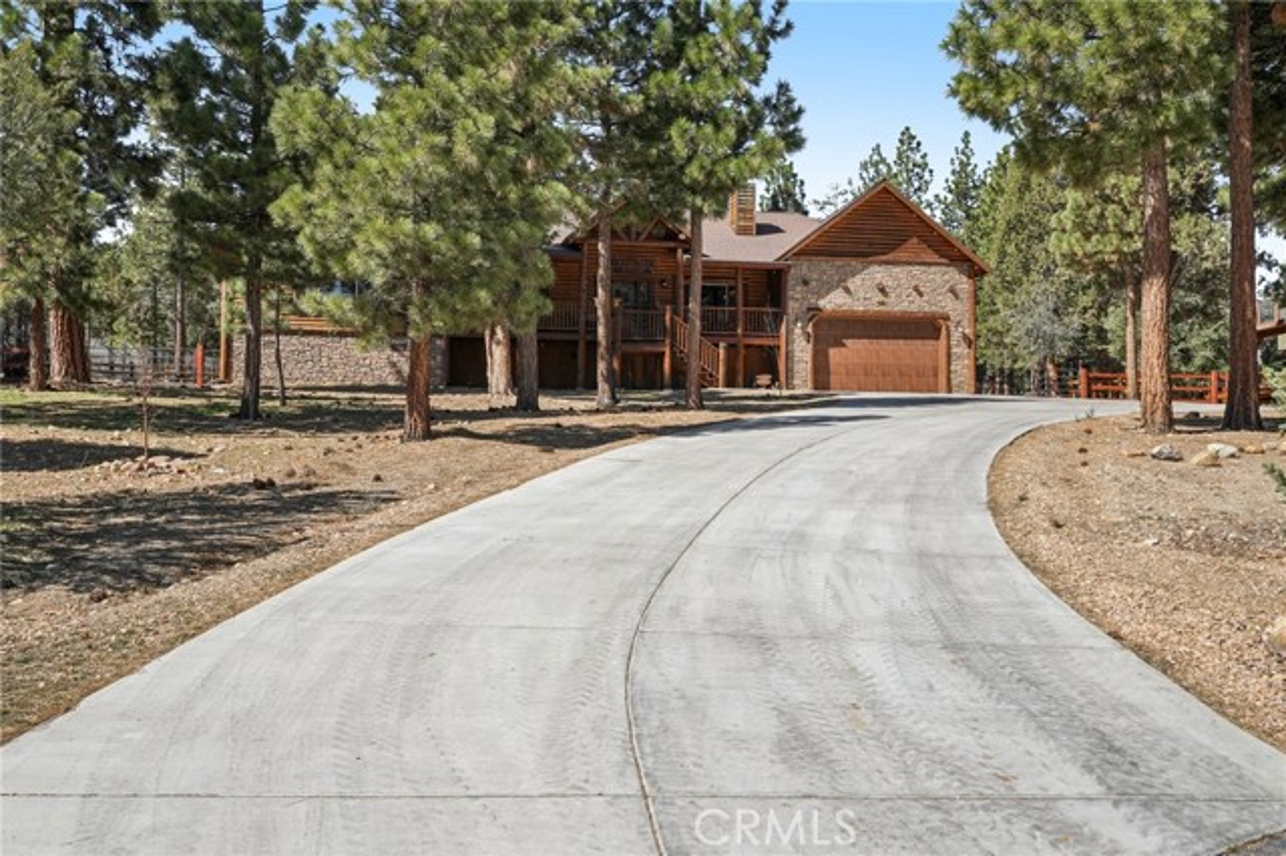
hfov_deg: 59.5
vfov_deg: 41.7
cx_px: 643
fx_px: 1125
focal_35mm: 32
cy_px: 428
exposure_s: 1/750
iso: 400
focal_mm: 31.5
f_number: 8
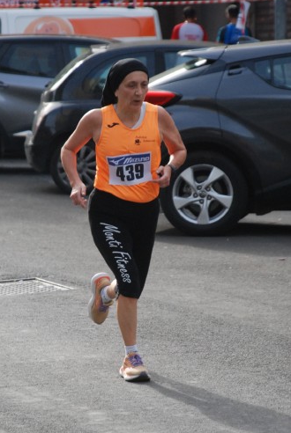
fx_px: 2475
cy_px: 239
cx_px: 134
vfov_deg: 10.0
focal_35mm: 205
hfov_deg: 6.7
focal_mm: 112
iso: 1000
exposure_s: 1/800
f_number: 5.6
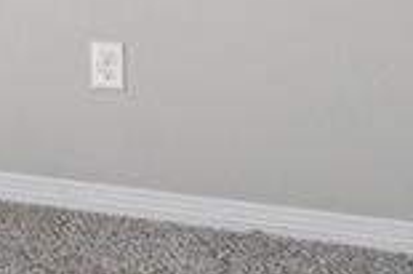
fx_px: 1364
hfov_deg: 13.1
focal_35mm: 119
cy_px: -136
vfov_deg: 11.1
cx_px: -565
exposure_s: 1/40
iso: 100
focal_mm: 12
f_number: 8
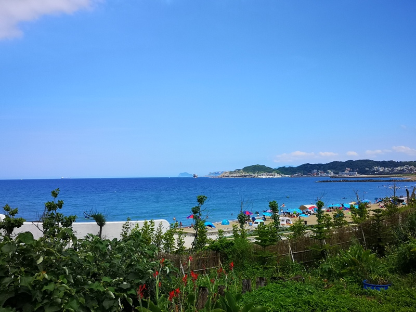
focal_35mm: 34
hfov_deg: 54.0
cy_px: 156
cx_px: 208
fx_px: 409
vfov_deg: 41.8
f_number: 1.8
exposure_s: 1/2242
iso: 50
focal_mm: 3.95
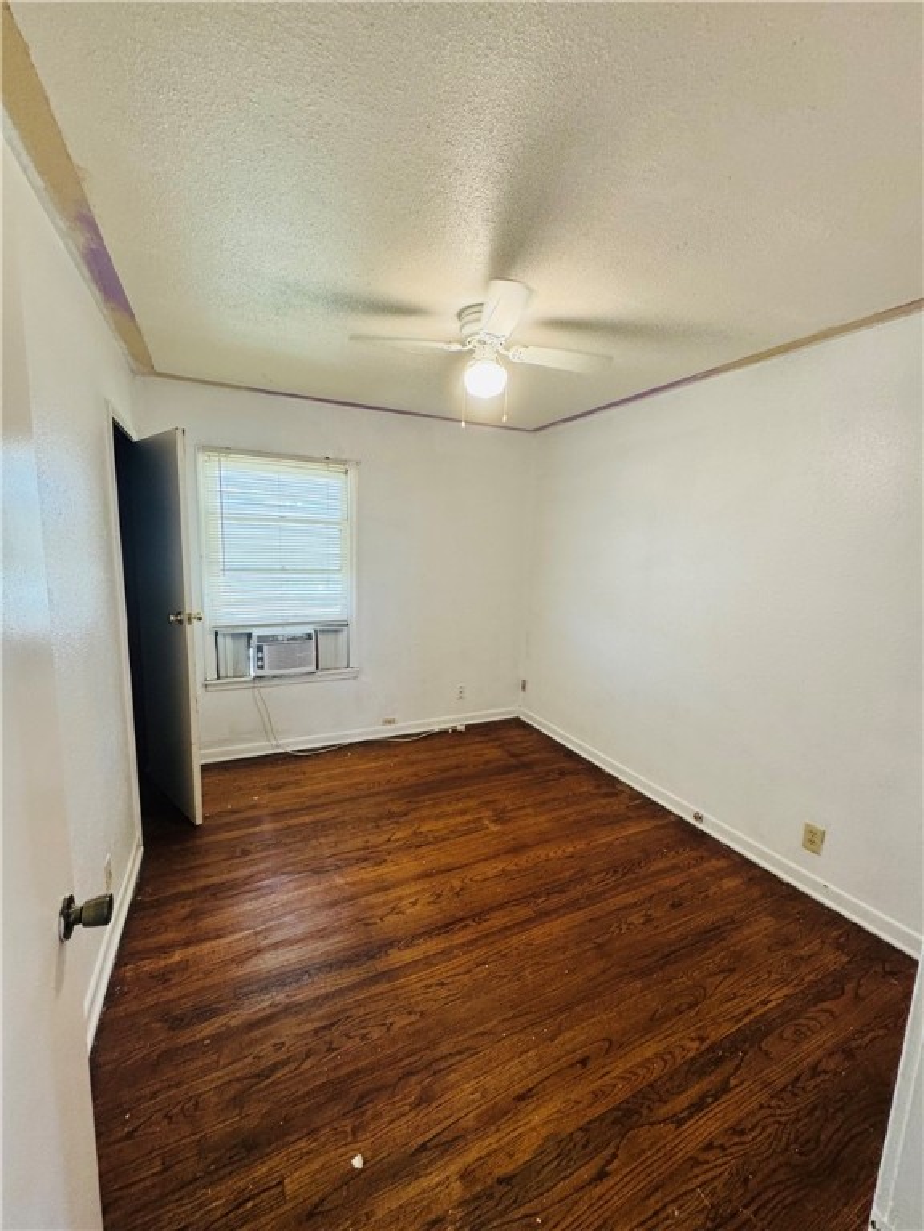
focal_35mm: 14
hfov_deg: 85.7
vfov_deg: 102.1
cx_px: 462
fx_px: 498
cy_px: 616
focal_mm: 2.22
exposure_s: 1/60
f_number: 2.2
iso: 200
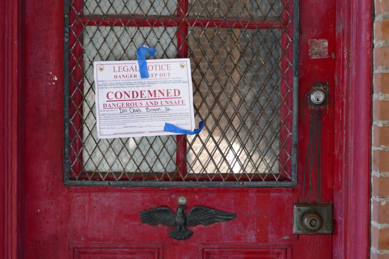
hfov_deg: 30.5
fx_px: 713
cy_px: 130
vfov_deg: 20.6
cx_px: 194
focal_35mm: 66
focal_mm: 24
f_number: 3.6
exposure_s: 1/80
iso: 250
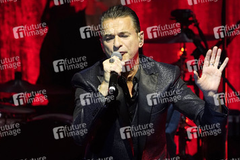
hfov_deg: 3.0
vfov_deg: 2.0
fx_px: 4578
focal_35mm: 687
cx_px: 146
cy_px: 81
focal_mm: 547
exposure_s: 1/400
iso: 4000
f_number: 6.3
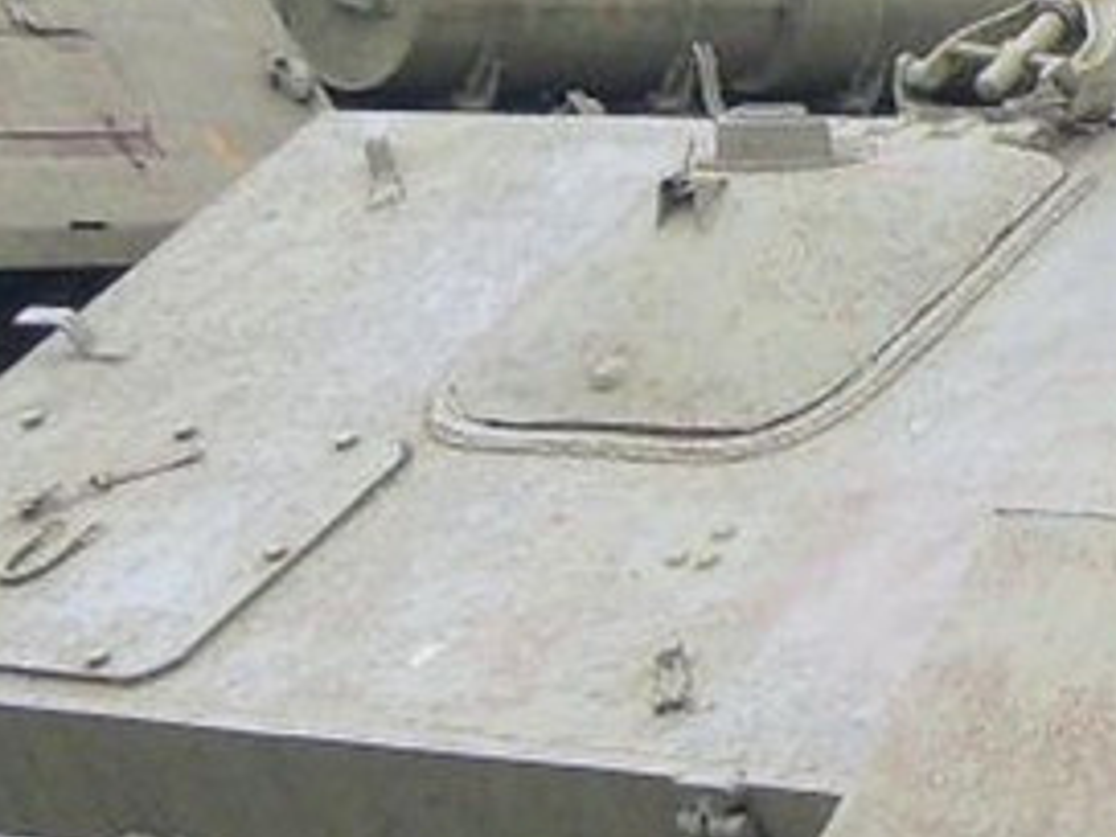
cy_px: 304
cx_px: 1327
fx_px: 6577
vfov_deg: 7.3
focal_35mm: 204
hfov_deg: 9.6
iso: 80
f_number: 3.3
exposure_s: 1/125
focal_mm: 8.7
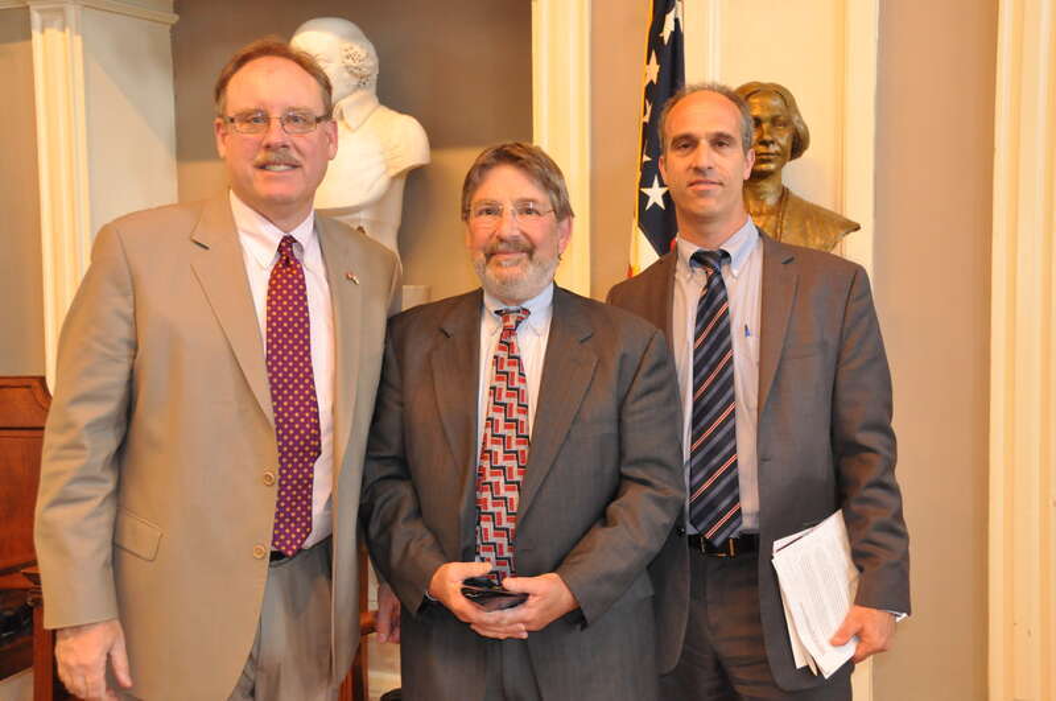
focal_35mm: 40
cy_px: 350
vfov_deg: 32.9
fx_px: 1186
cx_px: 528
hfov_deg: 48.0
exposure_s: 1/60
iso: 2000
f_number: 5
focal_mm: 27
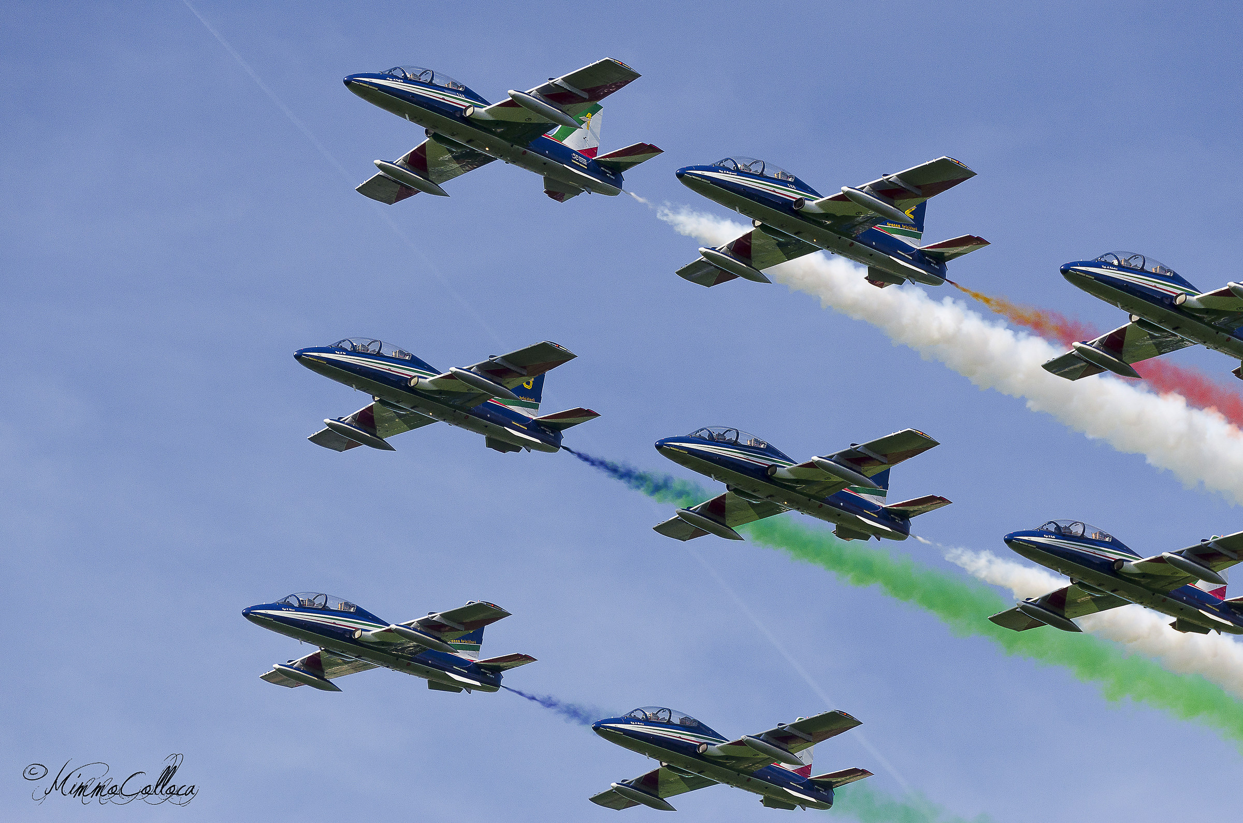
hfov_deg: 13.1
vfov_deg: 8.7
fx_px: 5426
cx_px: 622
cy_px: 412
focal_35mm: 158
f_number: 8
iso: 400
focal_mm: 105
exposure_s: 1/2000
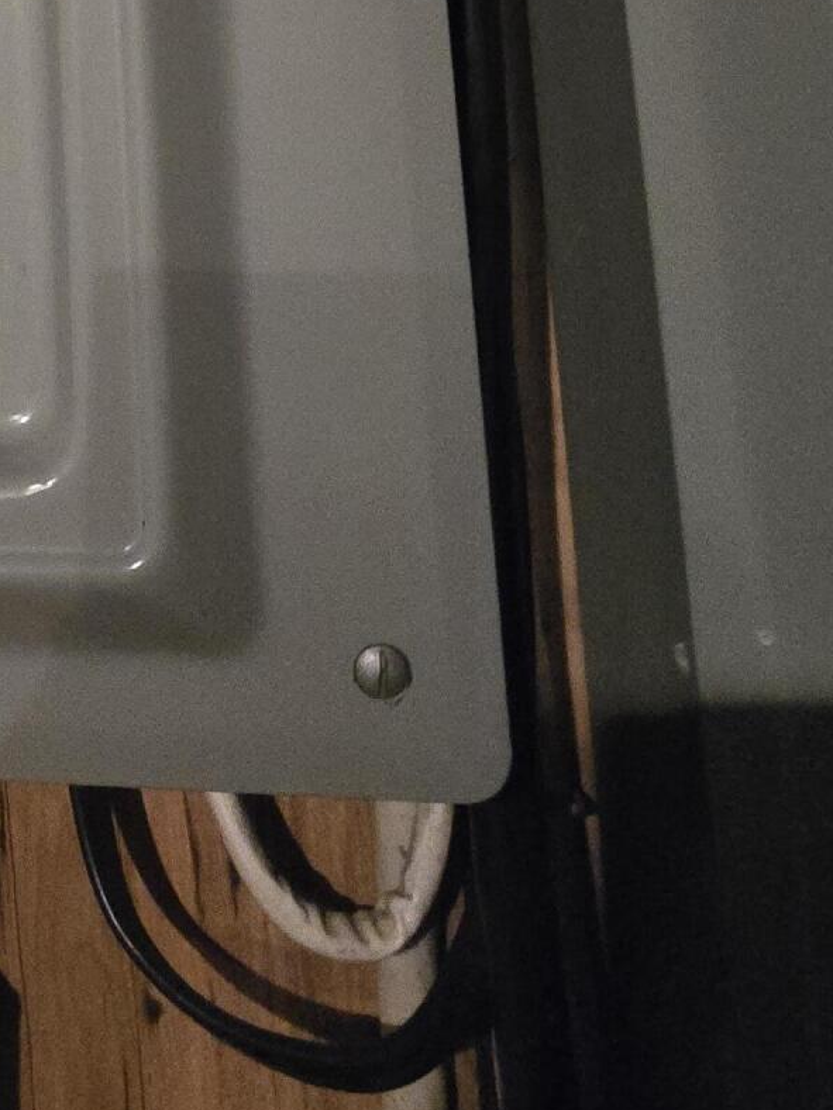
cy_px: -121
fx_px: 1059
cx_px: -117
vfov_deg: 42.8
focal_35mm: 33
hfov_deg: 35.6
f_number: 2.2
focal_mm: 2.2
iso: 1600
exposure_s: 1/24
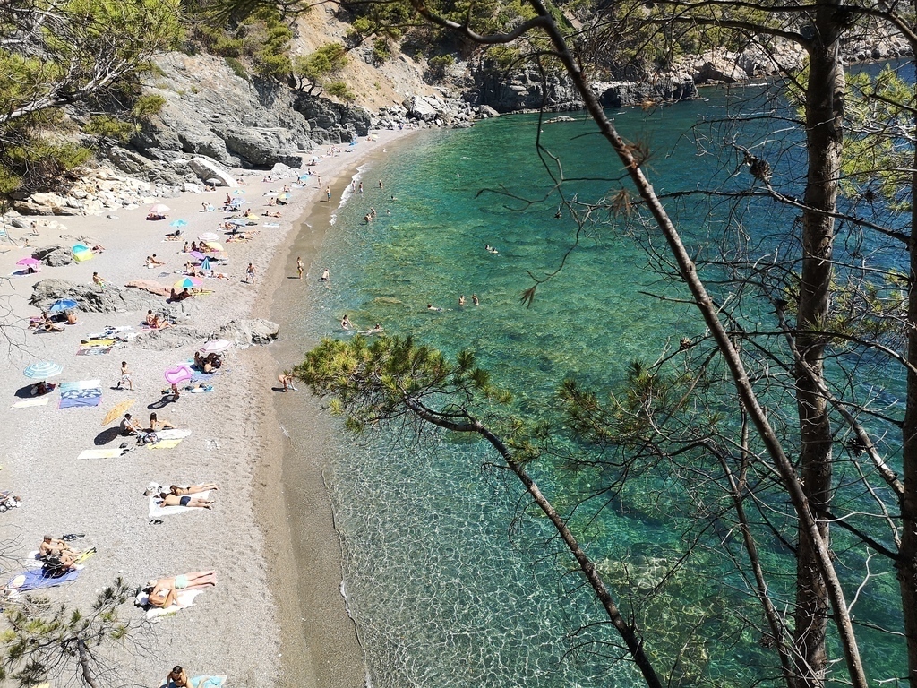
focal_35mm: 27
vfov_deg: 51.4
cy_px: 344
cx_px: 458
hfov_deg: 65.3
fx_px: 715
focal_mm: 5.58
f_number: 1.8
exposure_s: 1/1348
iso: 50
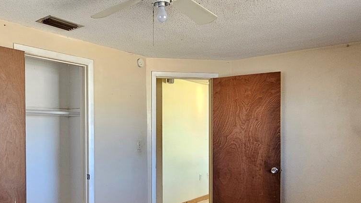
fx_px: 287
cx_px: 111
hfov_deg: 62.2
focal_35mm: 30
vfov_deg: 38.7
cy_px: 126
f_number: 2.2
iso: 400
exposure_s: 1/60
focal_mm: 2.2
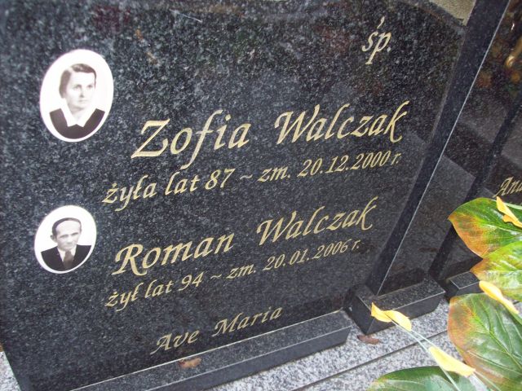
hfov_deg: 51.4
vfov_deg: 39.7
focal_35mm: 36
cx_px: 261
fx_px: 543
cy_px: 196
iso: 80
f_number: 2.7
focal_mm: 6
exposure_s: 1/64
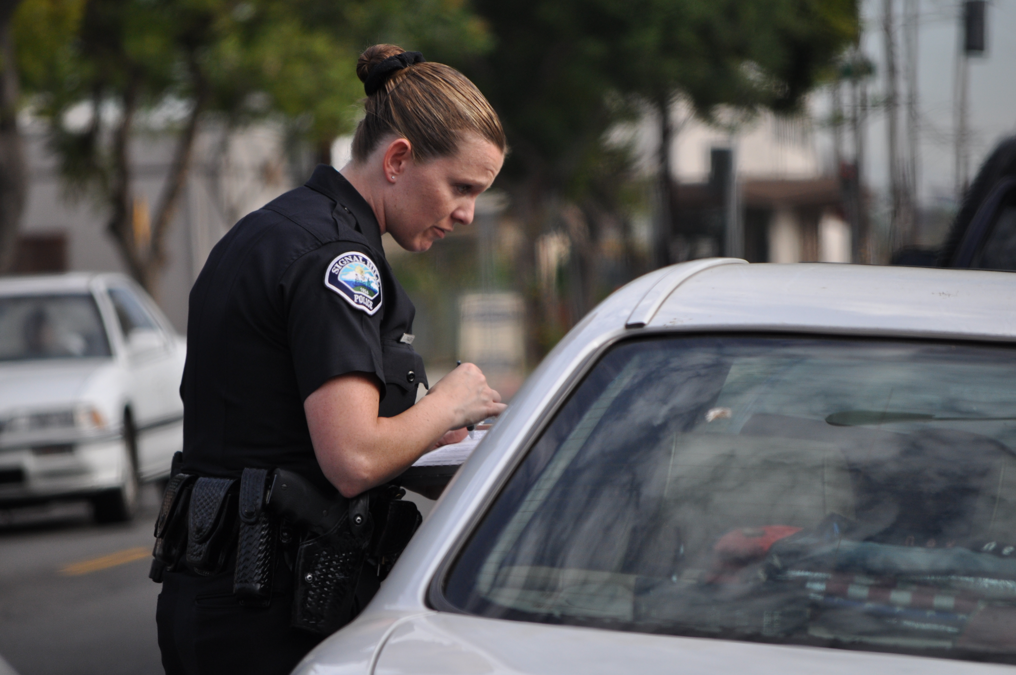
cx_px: 508
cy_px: 338
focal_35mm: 270
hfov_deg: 7.6
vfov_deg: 5.1
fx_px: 7611
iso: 400
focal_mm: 180
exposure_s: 1/1250
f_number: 5.6
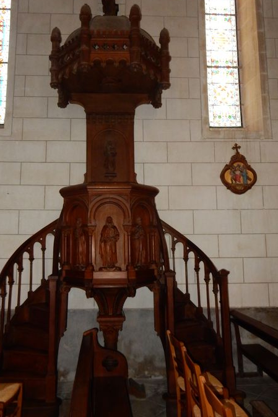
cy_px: 208
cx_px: 117
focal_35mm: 27
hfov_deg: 47.7
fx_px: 313
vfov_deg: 67.4
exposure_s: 1/30
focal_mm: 4.5
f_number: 3.7
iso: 450
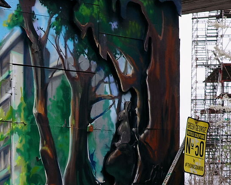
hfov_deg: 11.2
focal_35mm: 168
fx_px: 1149
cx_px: -64
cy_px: 310
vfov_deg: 8.9
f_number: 4.5
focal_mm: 26
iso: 200
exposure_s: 1/250
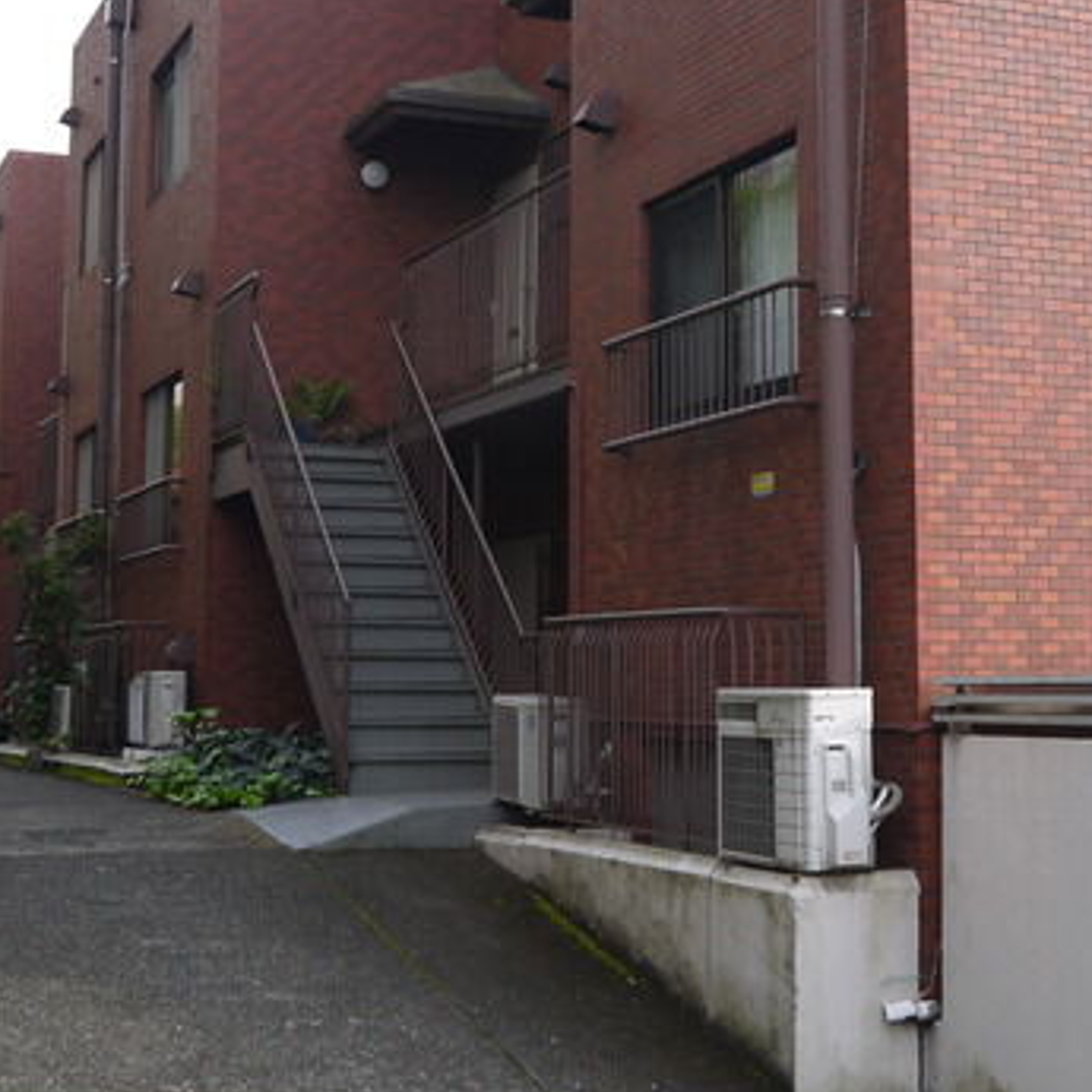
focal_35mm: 60
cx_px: 690
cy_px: 421
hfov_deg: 28.5
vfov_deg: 28.5
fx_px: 2141
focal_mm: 14
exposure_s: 1/500
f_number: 3.5
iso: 160
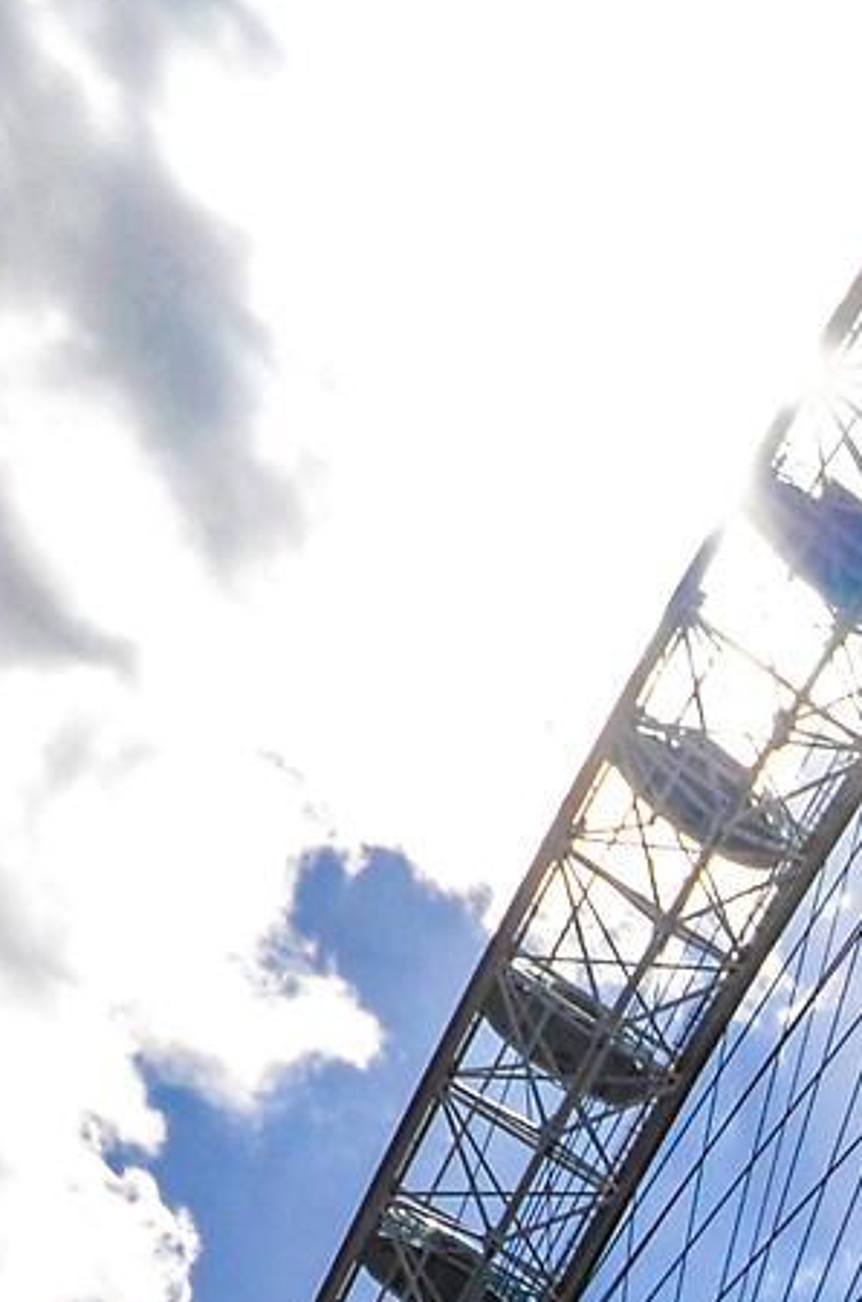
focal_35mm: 80
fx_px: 2886
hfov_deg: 13.4
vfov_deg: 17.1
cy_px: 2734
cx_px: 1937
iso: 400
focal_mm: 10
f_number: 13
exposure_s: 1/640
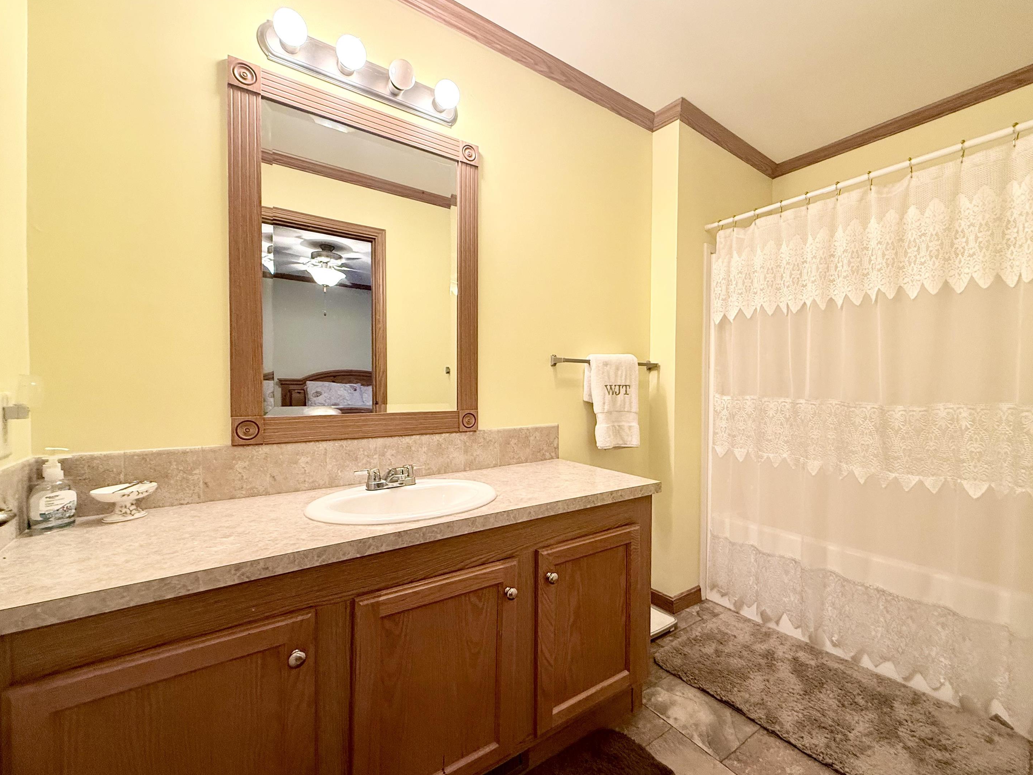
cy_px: 394
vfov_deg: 81.7
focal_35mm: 15
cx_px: 552
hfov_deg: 98.0
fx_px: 448
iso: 250
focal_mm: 2.22
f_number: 2.2
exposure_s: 1/60
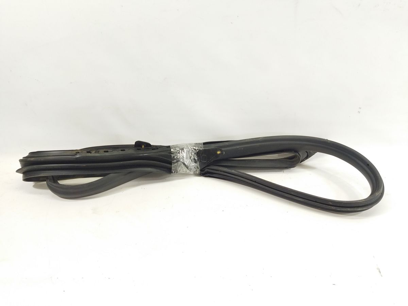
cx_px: 204
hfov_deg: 65.3
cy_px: 153
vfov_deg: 51.4
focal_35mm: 27
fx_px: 318
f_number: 1.79
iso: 178
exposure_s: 1/100
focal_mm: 4.71
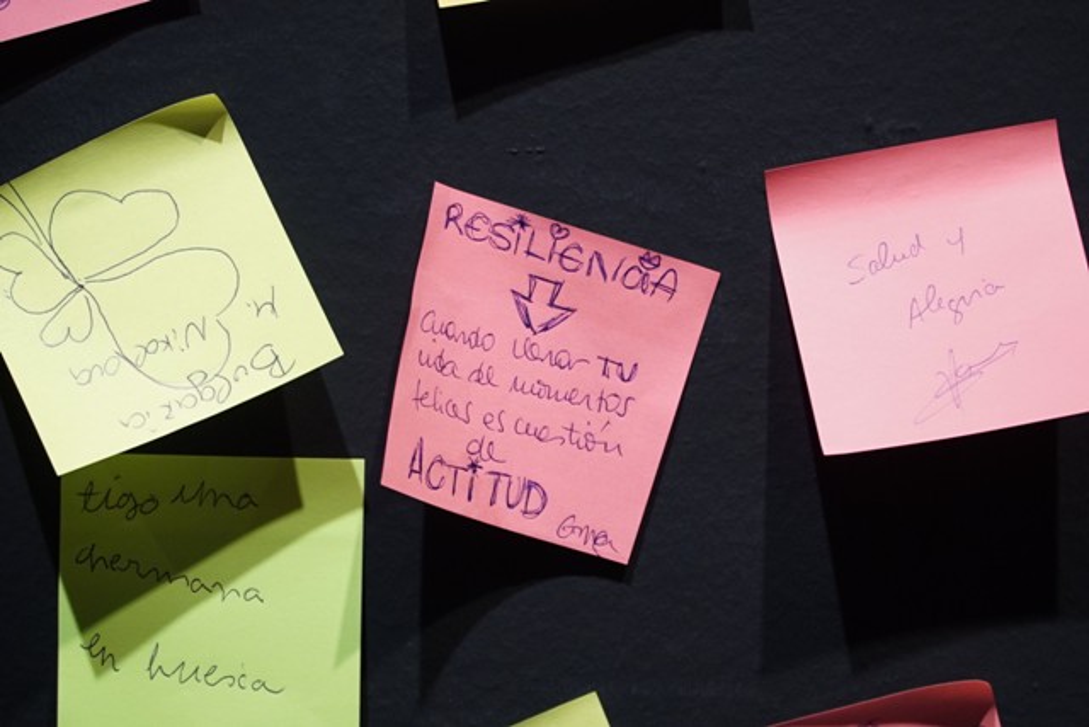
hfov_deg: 20.0
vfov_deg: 13.4
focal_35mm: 102
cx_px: 544
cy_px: 364
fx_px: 3086
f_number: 4
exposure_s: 1/125
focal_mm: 68
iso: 1250
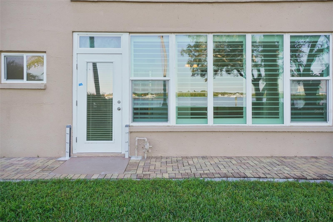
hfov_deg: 70.4
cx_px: 166
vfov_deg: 50.4
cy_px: 111
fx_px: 236
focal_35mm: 26
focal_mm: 17
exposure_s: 1/60
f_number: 8
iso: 100
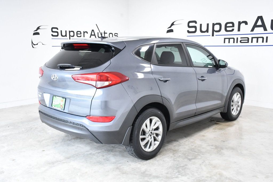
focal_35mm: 36
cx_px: 136
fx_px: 273
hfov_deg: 53.1
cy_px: 91
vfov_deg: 36.8
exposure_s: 1/200
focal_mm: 24
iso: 2500
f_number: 7.1
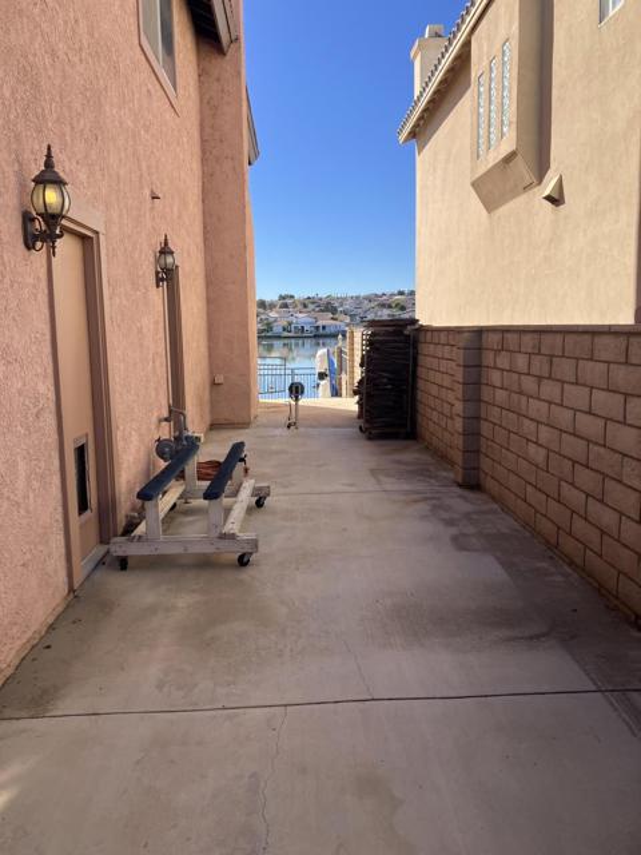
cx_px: 320
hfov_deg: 49.7
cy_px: 428
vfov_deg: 63.4
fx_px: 691
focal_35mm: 28
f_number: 1.8
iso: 32
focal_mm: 3.99
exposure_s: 1/1389
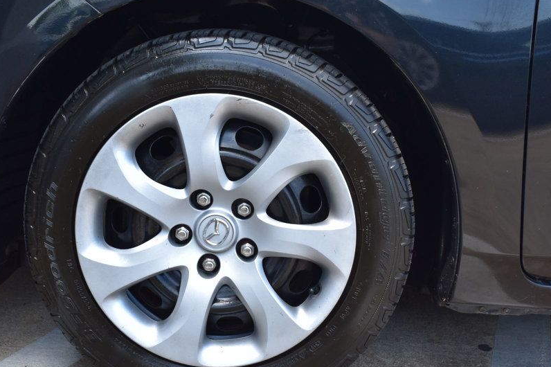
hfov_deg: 36.9
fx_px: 826
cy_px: 229
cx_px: 258
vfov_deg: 25.0
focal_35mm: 54
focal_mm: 28
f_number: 9
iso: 400
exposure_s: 1/160
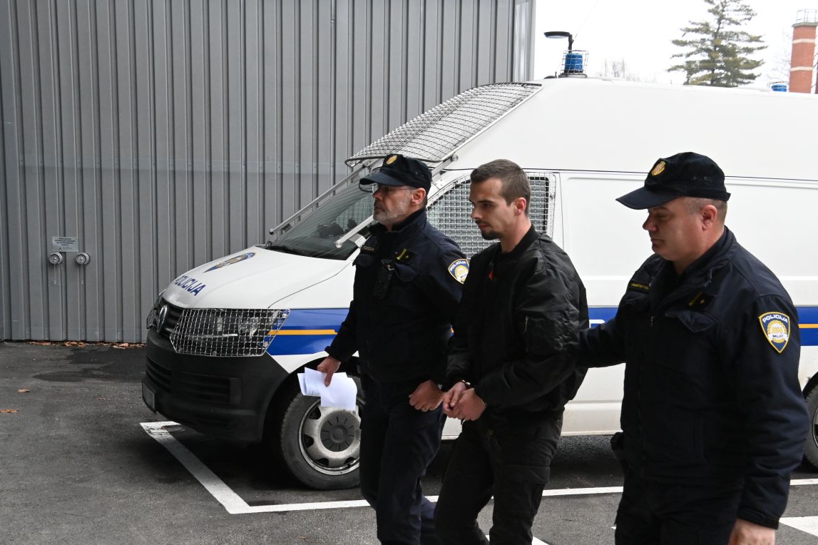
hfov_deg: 36.5
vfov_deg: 24.7
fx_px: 1241
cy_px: 338
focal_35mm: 55
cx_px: 414
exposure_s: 1/320
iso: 2500
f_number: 6.3
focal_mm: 29
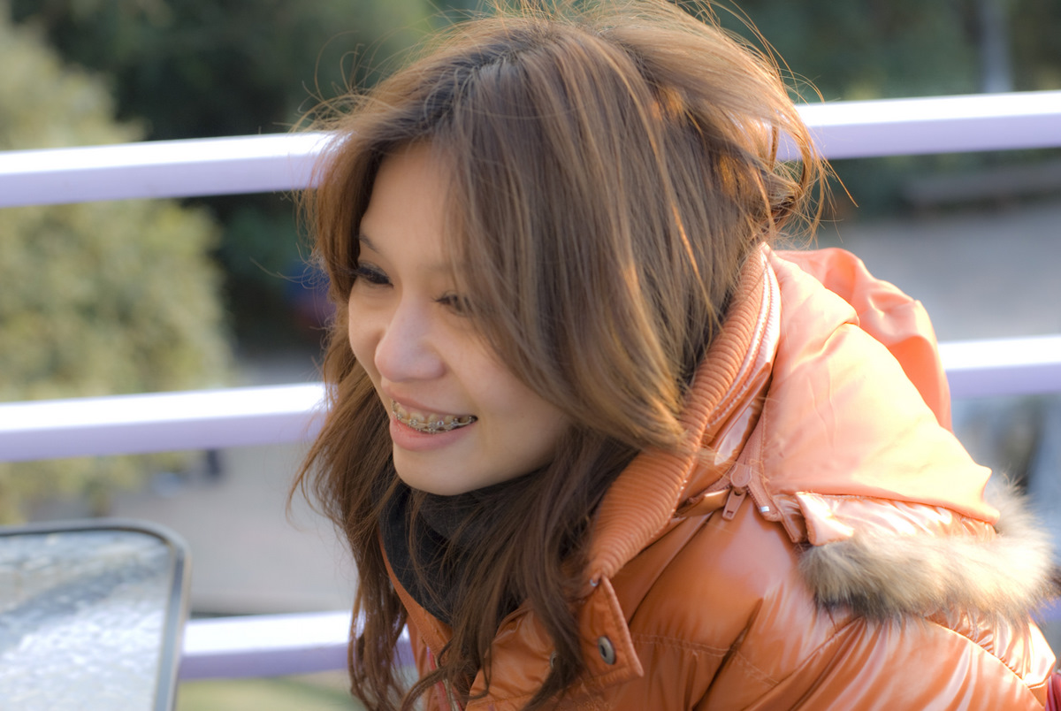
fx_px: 2214
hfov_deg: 27.0
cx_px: 530
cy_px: 356
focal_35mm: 75
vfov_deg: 18.2
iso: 320
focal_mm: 50
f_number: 4
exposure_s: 1/90
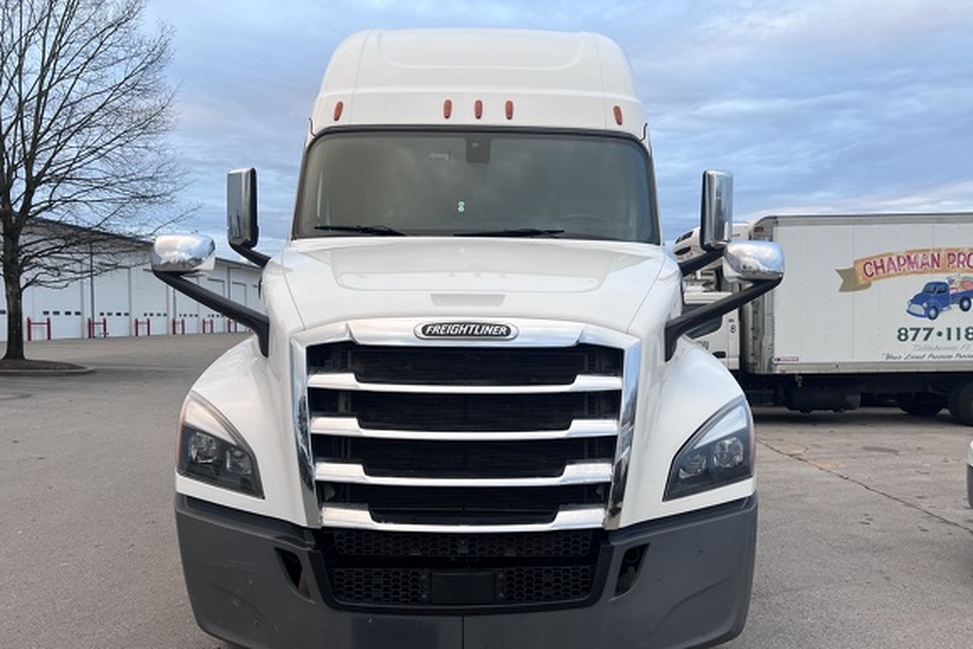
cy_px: 356
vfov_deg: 46.3
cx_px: 496
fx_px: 757
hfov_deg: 65.5
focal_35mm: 28
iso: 80
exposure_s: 1/121
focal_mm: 5.7
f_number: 1.5
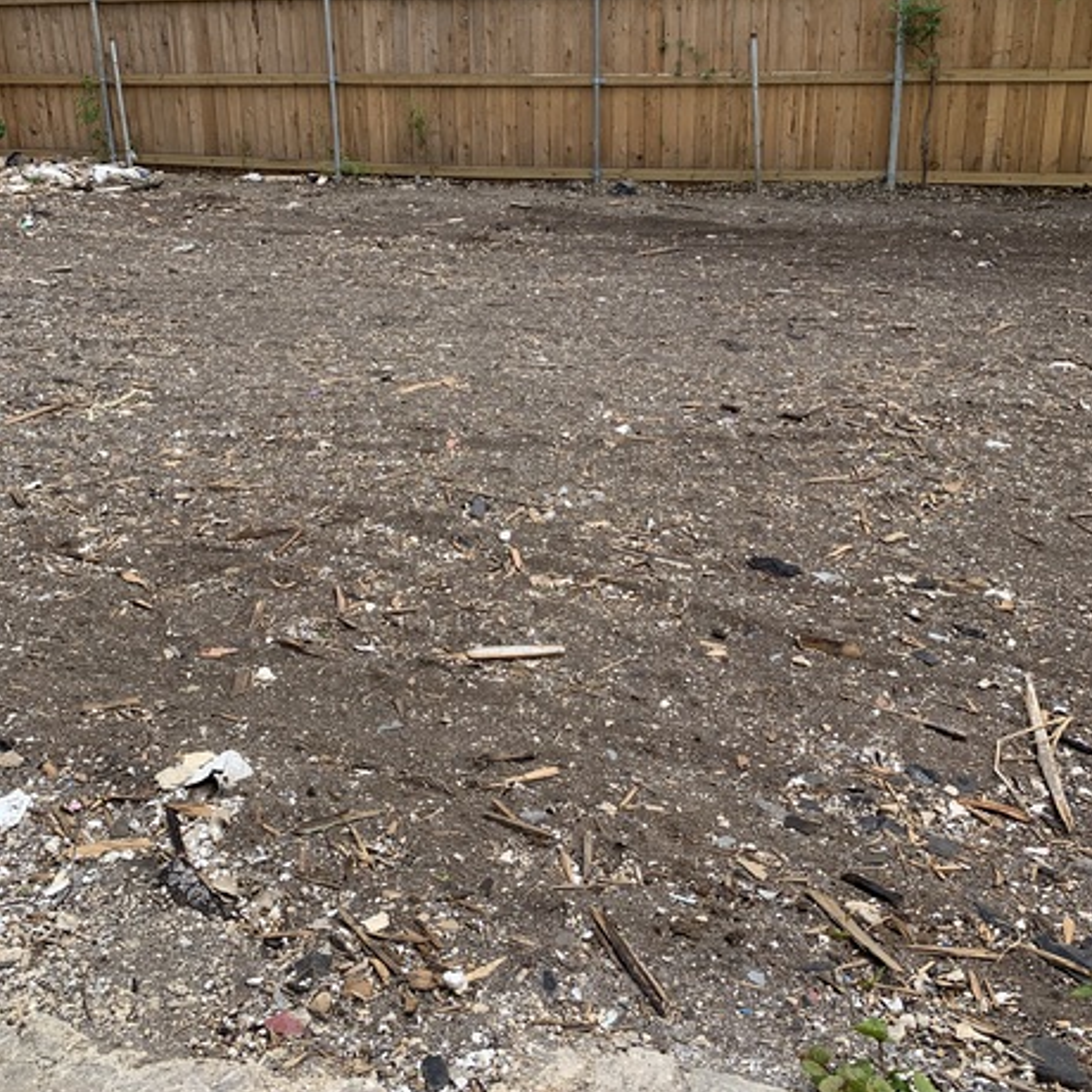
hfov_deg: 51.1
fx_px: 1142
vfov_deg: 50.3
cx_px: 567
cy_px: 373
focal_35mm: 32
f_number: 1.8
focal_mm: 4.25
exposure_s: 1/1447
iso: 25
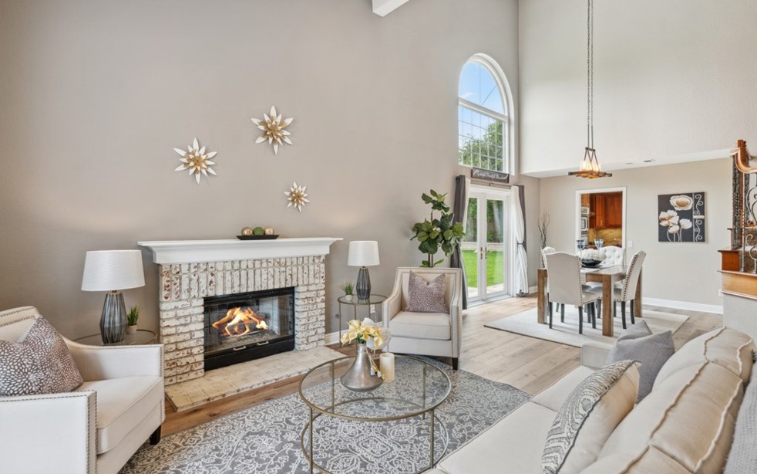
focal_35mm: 17
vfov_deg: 68.0
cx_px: 383
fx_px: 351
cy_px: 235
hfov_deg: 94.4
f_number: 8
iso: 100
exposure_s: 1/10
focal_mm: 16
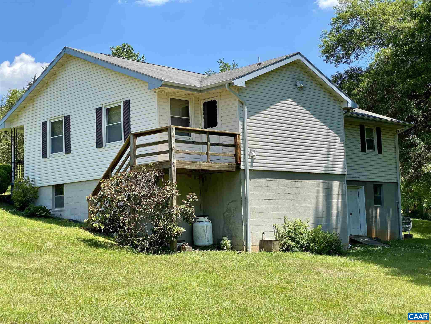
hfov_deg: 36.8
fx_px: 647
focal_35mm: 52
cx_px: 216
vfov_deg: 28.0
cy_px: 162
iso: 20
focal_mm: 6
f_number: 2
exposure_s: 1/922
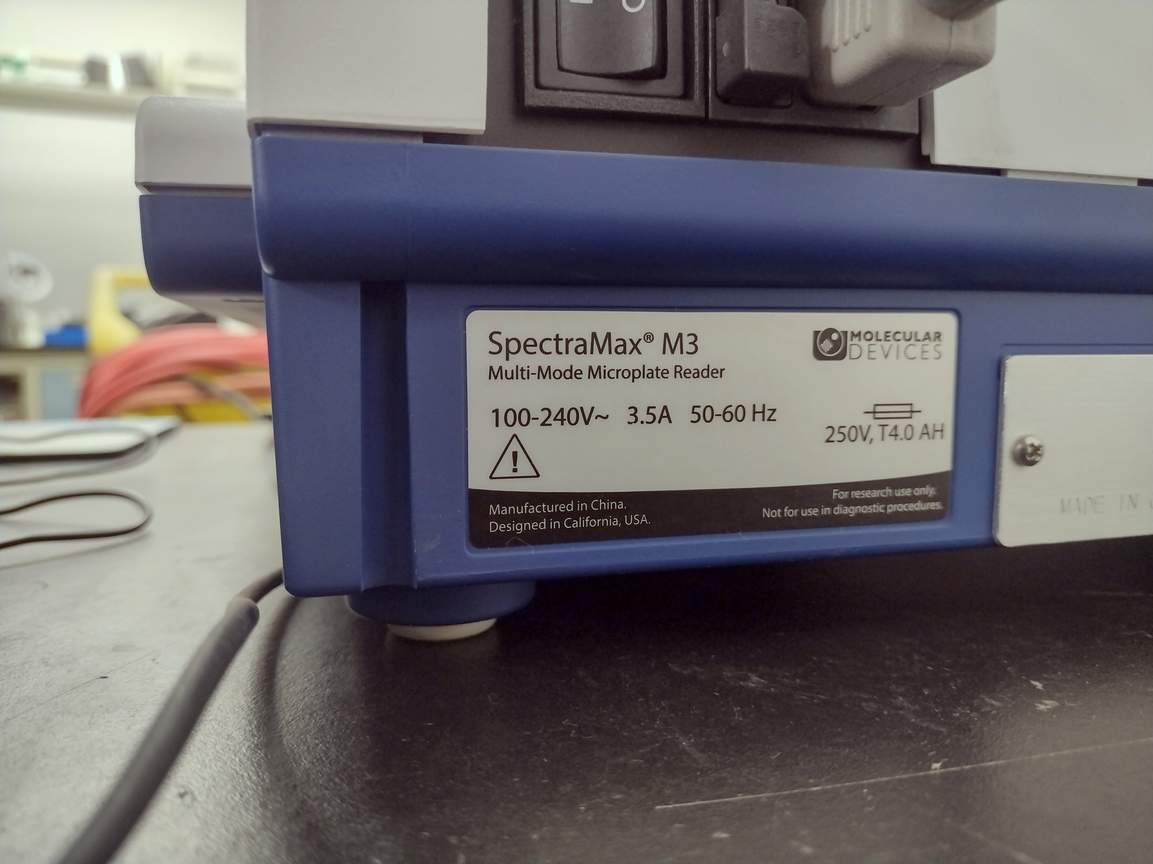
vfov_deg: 51.4
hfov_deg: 65.3
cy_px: 432
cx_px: 576
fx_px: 899
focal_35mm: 27
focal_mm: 4.71
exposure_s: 1/40
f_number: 1.7
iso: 241
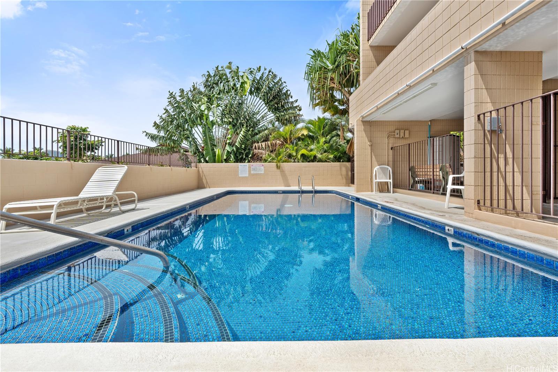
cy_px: 186
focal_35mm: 16
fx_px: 248
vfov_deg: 73.7
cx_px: 279
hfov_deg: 96.7
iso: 400
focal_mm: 16
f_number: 8
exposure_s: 1/1600
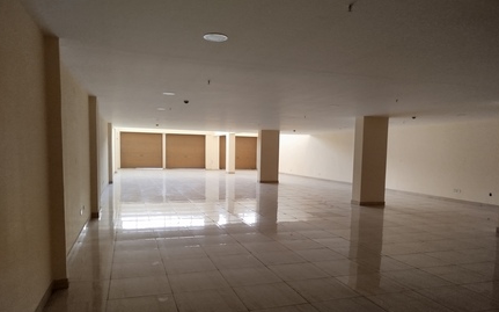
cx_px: 261
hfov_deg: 68.4
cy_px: 190
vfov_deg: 45.7
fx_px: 367
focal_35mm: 27
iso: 200
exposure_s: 1/33
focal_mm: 5.31
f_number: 1.7
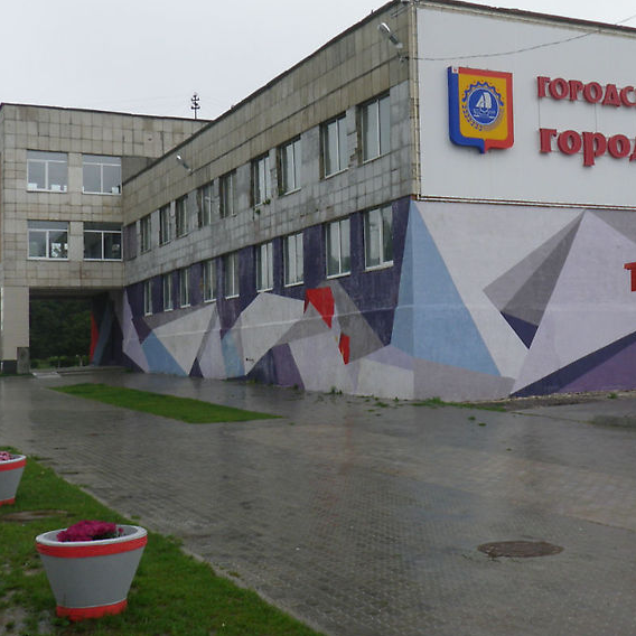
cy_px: 268
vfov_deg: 34.6
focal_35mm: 49
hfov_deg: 34.5
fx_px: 1019
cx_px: 392
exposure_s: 1/200
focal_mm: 6.2
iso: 64
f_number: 3.8
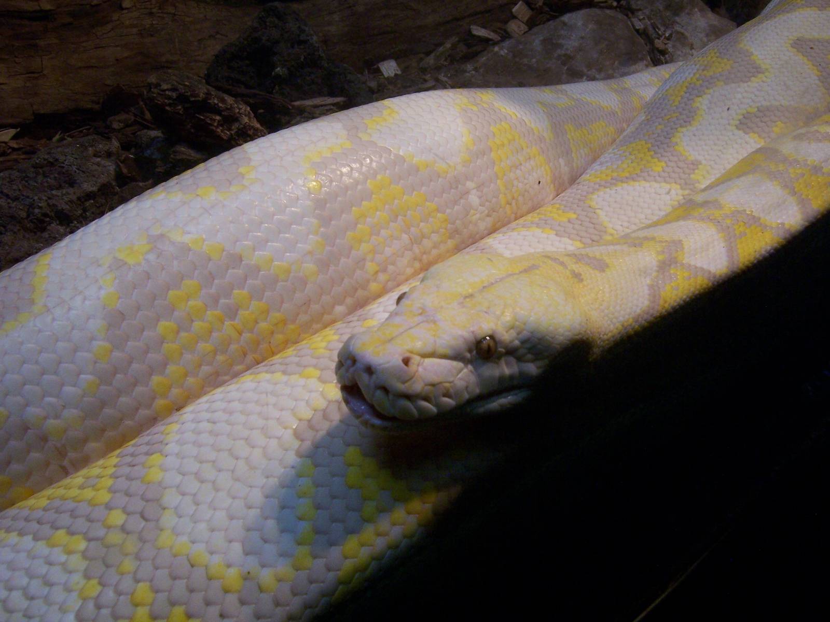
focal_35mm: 33
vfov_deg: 42.9
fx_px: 791
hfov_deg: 55.4
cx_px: 415
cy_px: 311
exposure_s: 1/90
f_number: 3.4
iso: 140
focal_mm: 5.5
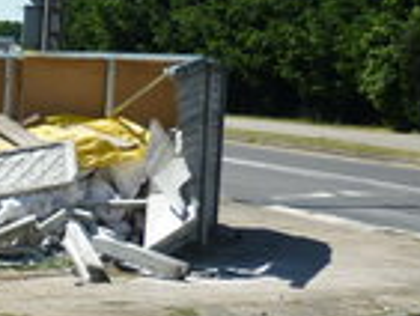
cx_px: -435
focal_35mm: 143
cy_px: 256
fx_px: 1737
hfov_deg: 12.2
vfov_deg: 10.4
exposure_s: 1/160
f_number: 8
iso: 80
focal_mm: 5.5
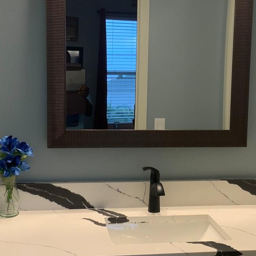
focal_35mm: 63
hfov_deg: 27.2
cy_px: 133
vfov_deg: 27.3
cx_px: 157
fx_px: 527
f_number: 1.8
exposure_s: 1/60
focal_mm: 3
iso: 80
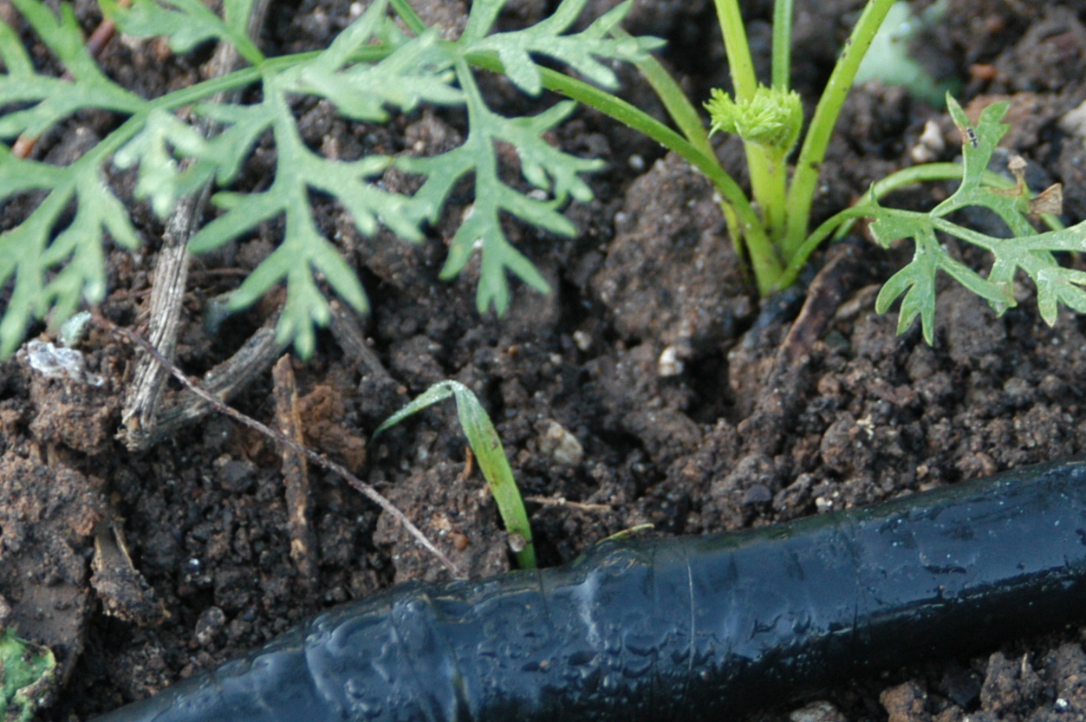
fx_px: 7595
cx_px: 573
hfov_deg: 8.2
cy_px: -87
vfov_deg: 5.4
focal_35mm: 252
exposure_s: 1/90
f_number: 5
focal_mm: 70
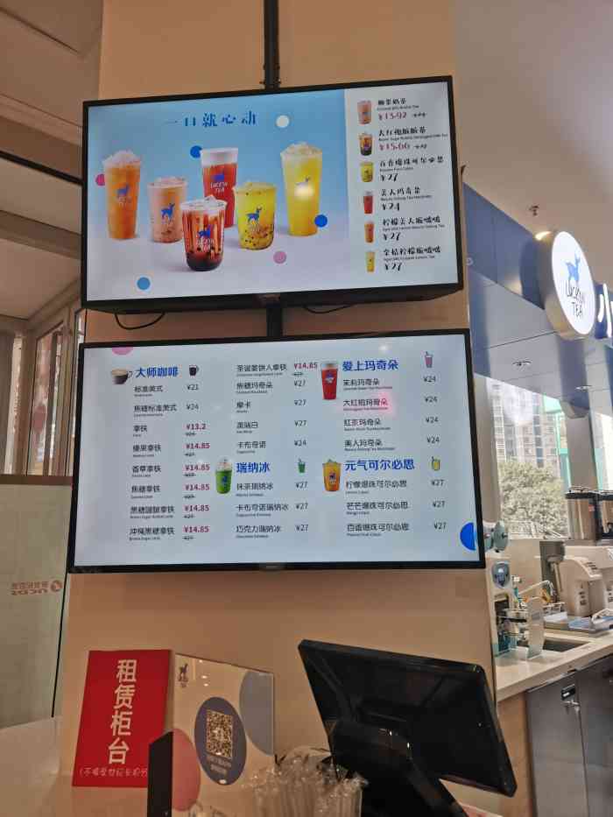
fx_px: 614
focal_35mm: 26
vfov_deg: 67.3
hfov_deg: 53.1
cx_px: 306
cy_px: 408
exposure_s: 1/127
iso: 50
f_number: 1.8
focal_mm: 4.75
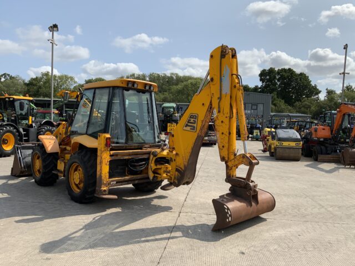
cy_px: 133
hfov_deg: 61.7
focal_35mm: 29
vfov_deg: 48.2
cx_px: 178
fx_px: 297
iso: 20
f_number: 1.8
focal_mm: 3
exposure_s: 1/2959
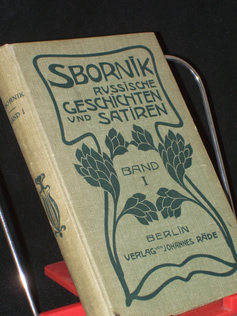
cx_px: 118
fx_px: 931
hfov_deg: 14.5
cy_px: 158
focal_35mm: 102
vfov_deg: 19.3
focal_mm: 16.8
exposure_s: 1/100
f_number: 4.6
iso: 80
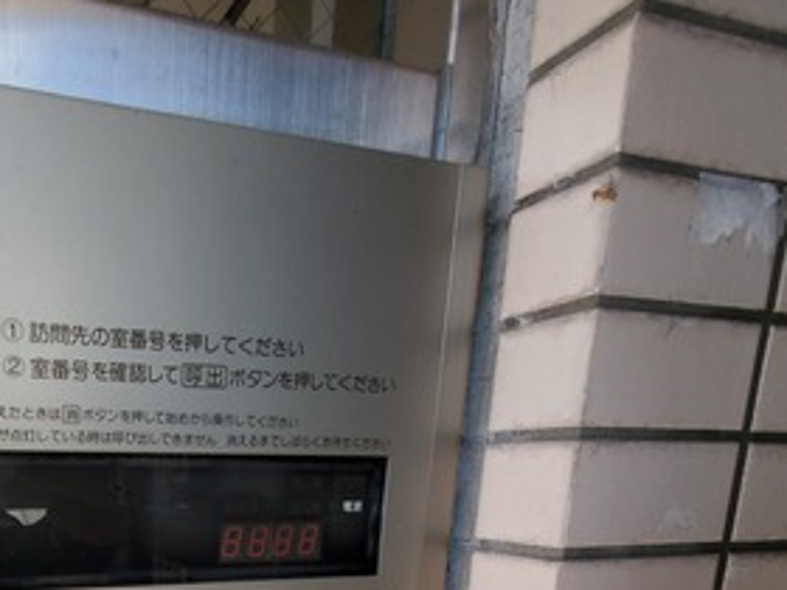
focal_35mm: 26
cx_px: 126
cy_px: 579
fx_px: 591
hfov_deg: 60.3
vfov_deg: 45.5
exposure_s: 1/185
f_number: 2.2
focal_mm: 1.8
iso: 50
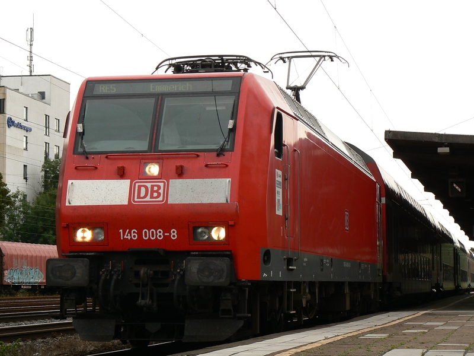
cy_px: 178
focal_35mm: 104
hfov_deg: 18.9
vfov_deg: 14.2
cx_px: 237
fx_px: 1424
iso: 80
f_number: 4
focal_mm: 17.3
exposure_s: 1/100
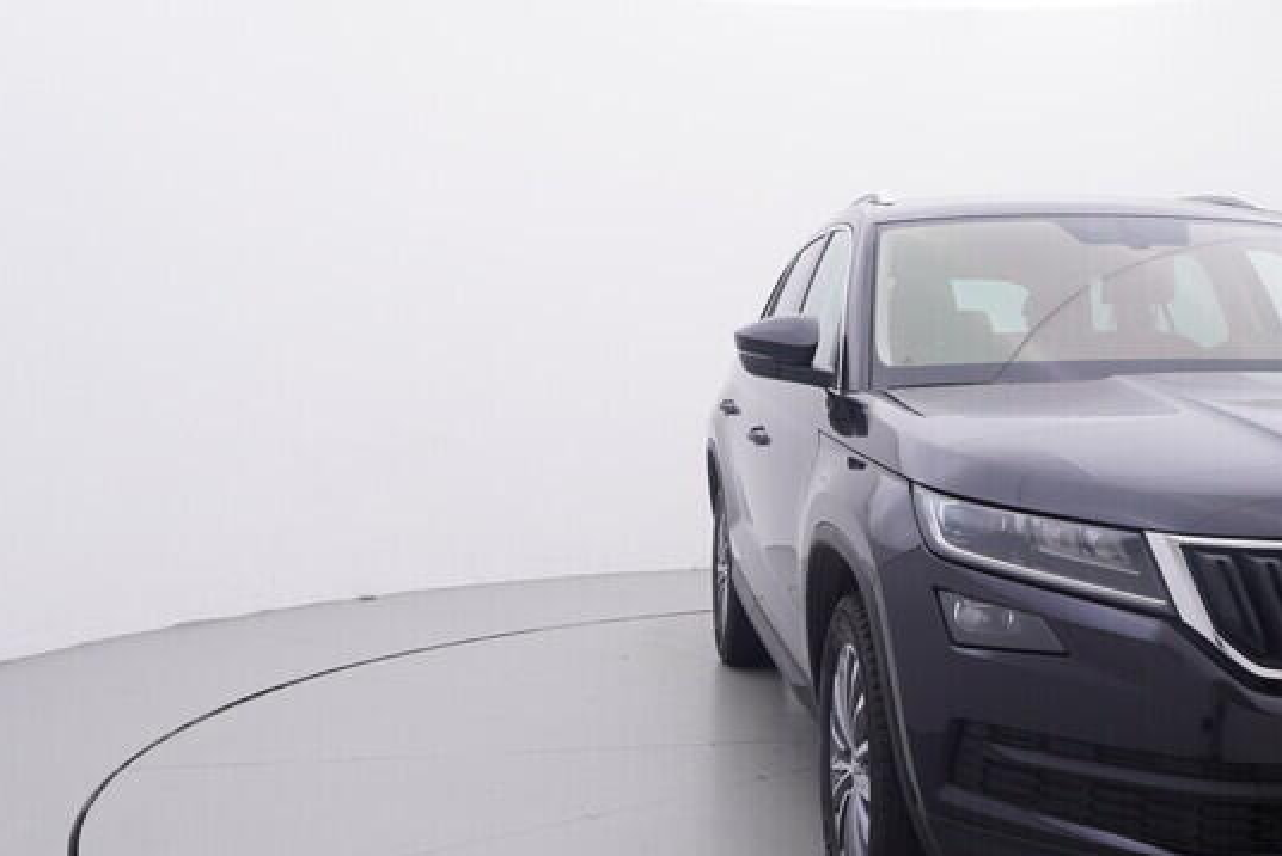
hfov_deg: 44.7
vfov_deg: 31.1
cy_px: 528
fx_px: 1530
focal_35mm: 43
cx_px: 868
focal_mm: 15
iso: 200
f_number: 5
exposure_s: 1/80
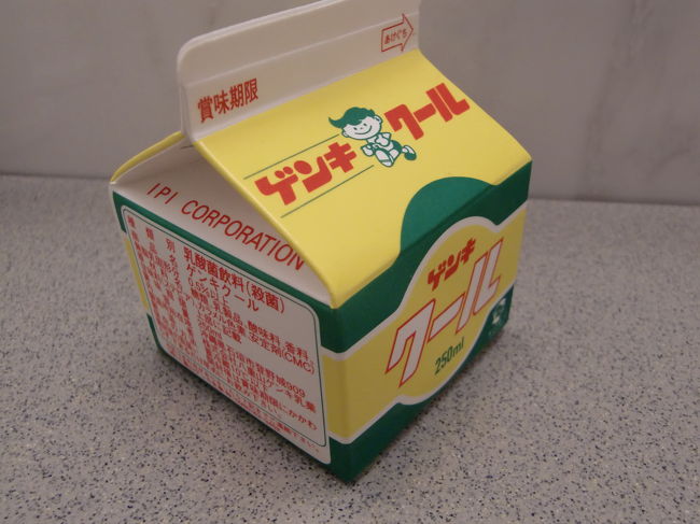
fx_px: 667
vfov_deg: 42.9
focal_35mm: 33
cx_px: 350
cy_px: 262
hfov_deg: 55.4
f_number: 2.7
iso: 250
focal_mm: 5.8
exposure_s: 1/60
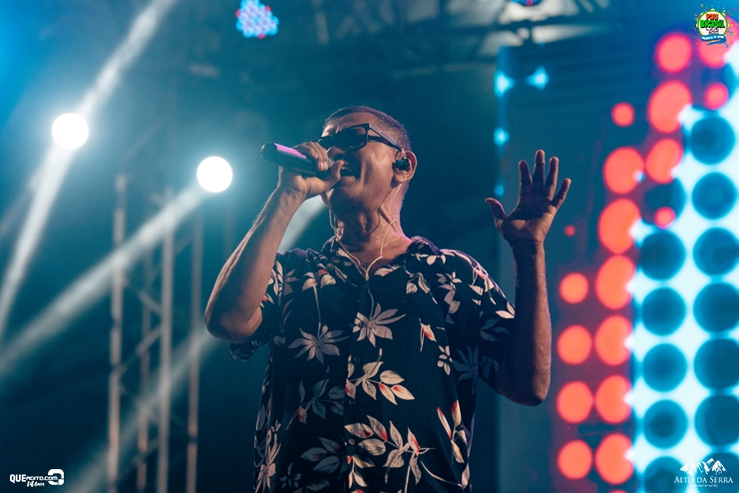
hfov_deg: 13.7
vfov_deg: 9.1
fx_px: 3079
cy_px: 246
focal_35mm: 150
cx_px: 370
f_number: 2.8
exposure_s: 1/320
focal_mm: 100
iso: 1000
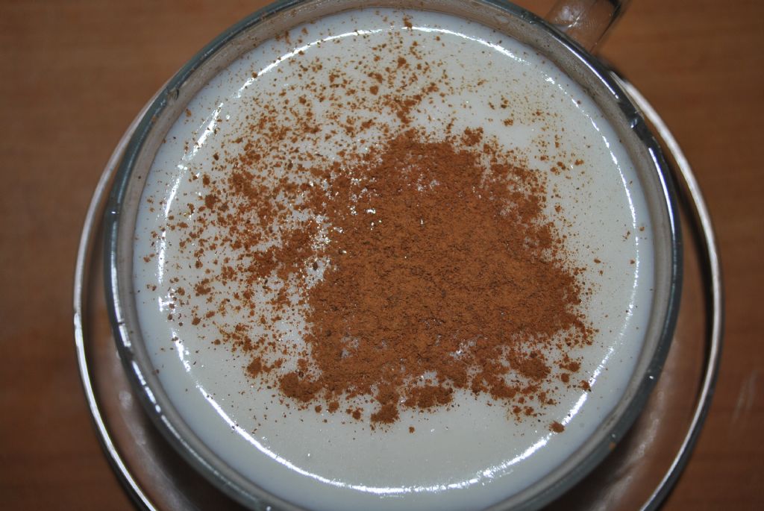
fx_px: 1020
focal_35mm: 48
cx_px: 382
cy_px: 256
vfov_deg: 28.1
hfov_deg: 41.1
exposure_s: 1/60
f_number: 4.8
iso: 100
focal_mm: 32
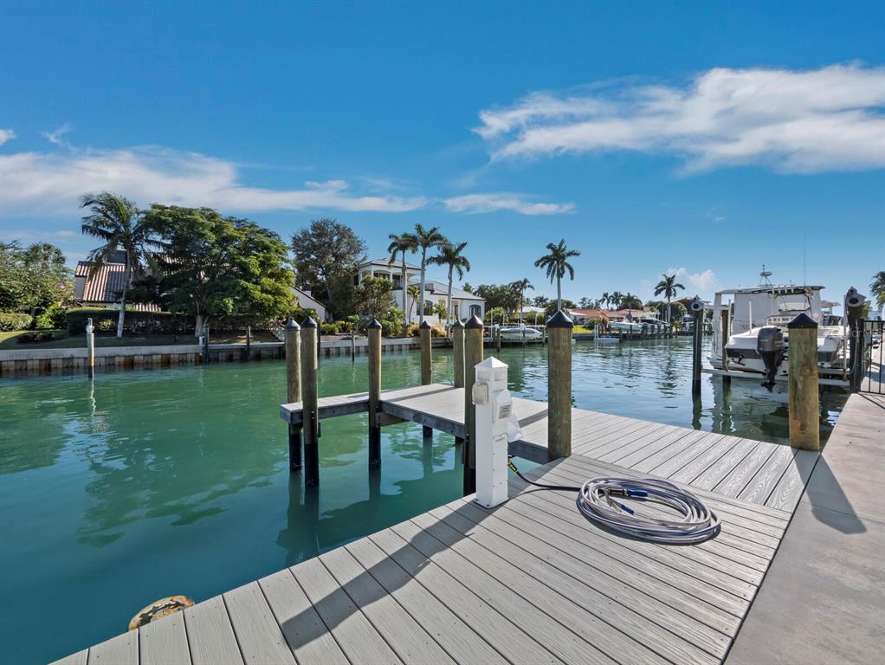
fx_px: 358
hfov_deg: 102.0
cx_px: 442
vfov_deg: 85.7
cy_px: 332
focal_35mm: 14
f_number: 10
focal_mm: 7
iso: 250
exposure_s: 1/320
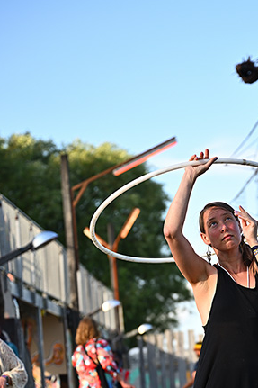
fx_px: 1399
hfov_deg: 10.5
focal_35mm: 130
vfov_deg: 15.6
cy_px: 320
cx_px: 223
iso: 125
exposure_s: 1/1000
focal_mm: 70
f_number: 2.8
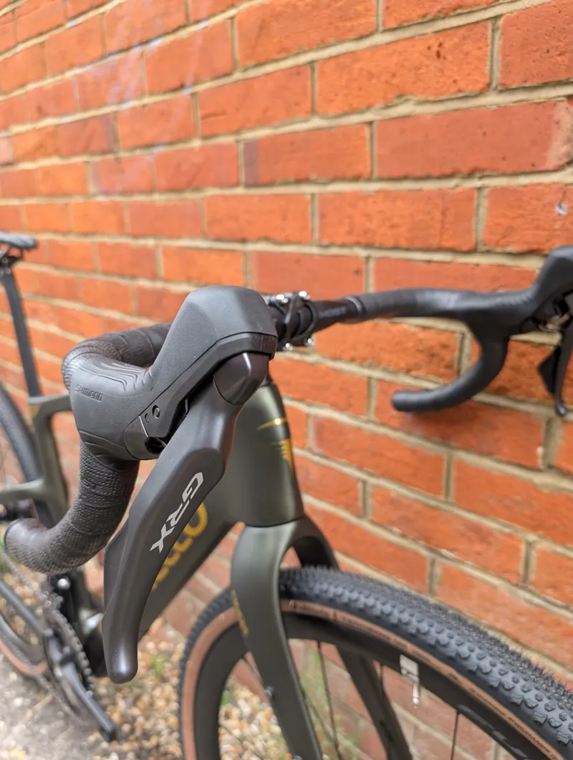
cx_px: 286
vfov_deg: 71.5
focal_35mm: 24
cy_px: 380
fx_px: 528
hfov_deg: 57.0
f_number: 1.68
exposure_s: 1/119
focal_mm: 6.9
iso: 84
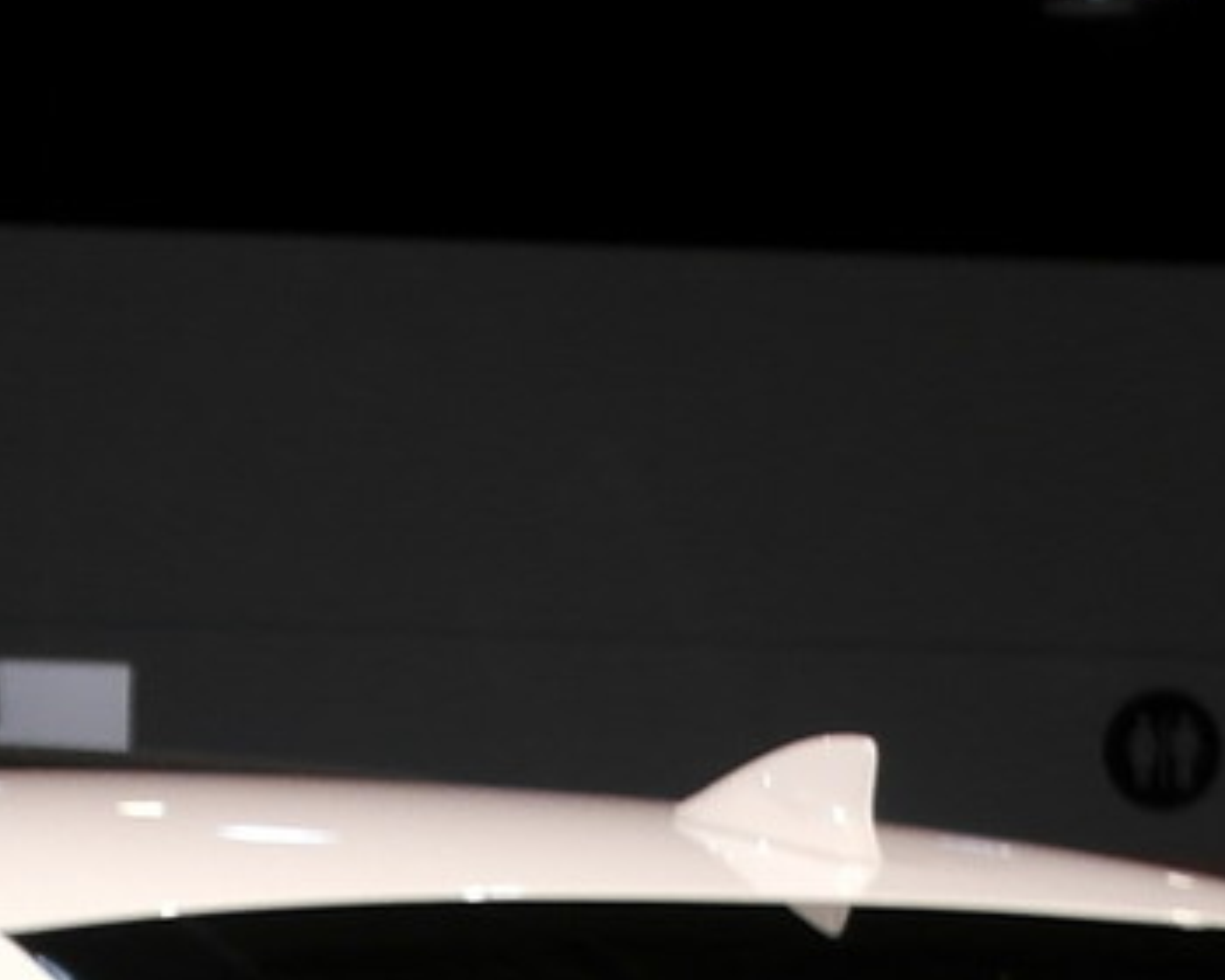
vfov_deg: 7.3
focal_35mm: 201
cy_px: 2081
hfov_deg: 9.6
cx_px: 252
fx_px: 7287
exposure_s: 1/80
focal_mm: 20
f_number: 3.5
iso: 200
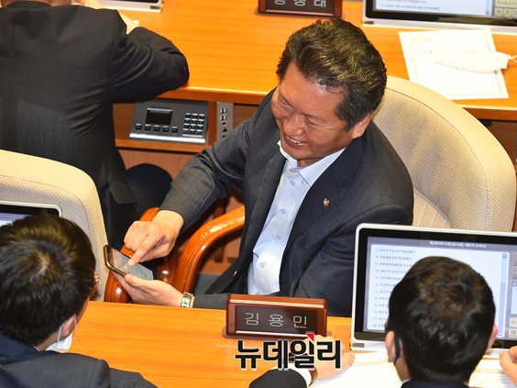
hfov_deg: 7.9
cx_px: 286
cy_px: 194
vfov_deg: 5.9
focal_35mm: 251
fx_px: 3749
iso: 5000
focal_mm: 230
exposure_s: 1/250
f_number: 5.3
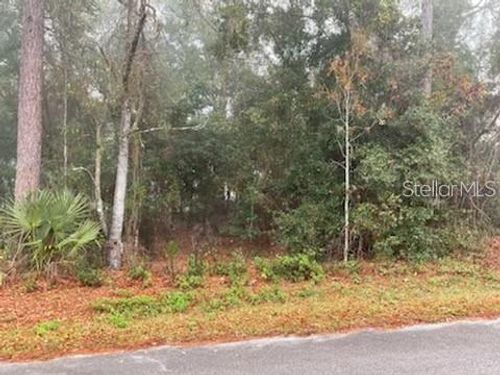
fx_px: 419
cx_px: 250
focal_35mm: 29
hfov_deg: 61.7
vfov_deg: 48.2
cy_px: 188
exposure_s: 1/122
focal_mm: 3
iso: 64
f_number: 1.8
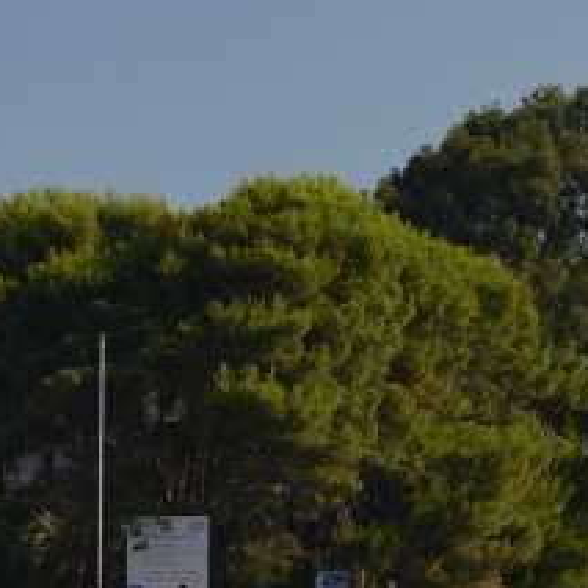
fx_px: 6438
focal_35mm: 335
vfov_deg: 5.2
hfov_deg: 5.0
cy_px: 504
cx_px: 1640
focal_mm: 70
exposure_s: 1/200
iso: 125
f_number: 7.1
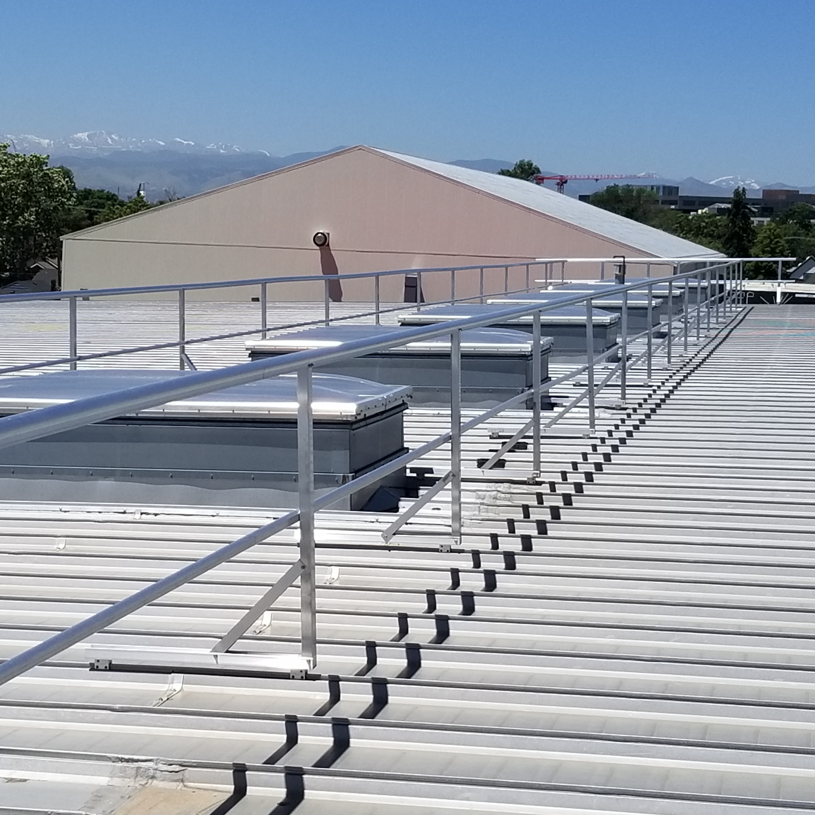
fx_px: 826
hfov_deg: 51.7
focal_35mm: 31
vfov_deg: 52.5
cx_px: 279
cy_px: 405
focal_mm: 4.25
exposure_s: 1/5000
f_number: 1.7
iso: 50
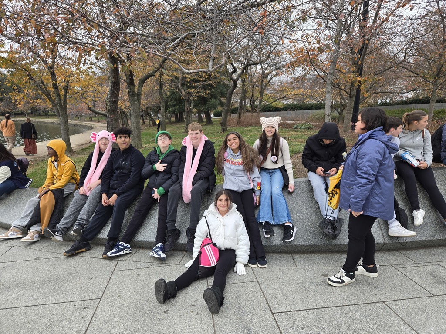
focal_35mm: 23
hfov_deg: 73.9
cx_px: 223
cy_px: 167
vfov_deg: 58.9
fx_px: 296
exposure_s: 1/298
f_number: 1.8
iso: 25
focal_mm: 5.4
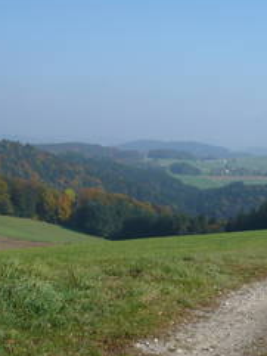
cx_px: 90
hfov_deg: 25.1
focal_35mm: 58
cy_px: 155
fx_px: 596
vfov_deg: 33.2
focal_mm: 5.8
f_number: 8
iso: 100
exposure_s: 1/250
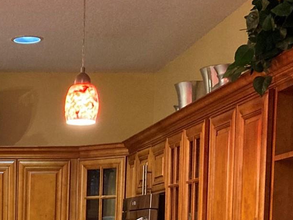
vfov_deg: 14.8
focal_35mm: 94
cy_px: 318
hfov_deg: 19.7
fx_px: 796
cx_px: -50
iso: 400
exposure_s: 1/30
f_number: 1.8
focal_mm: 3.99
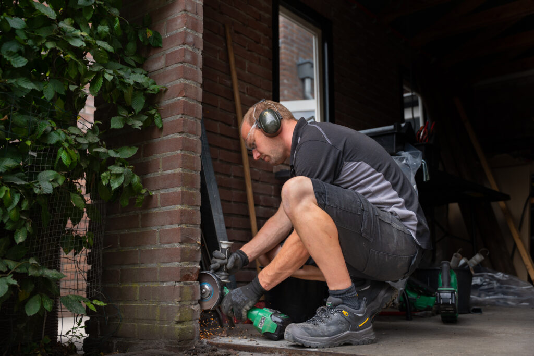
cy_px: 178
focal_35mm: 38
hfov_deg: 51.0
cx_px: 267
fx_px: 559
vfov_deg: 35.3
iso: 200
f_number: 2.8
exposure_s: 1/800
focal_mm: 37.7
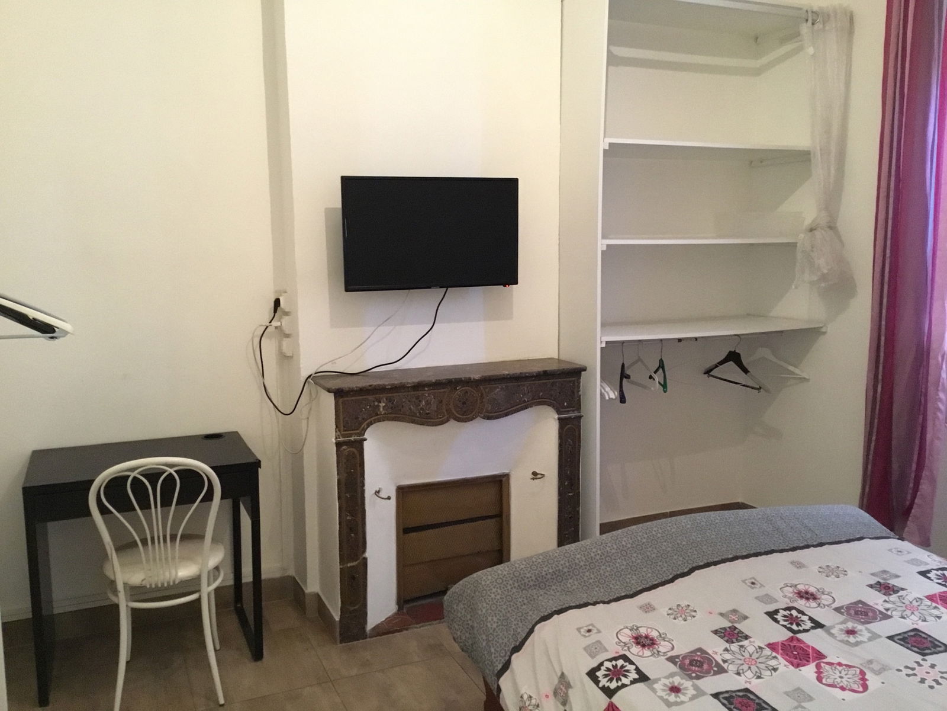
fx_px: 848
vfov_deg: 45.4
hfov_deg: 58.4
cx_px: 474
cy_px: 356
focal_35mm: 31
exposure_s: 1/17
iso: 320
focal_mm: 3.3
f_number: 2.4
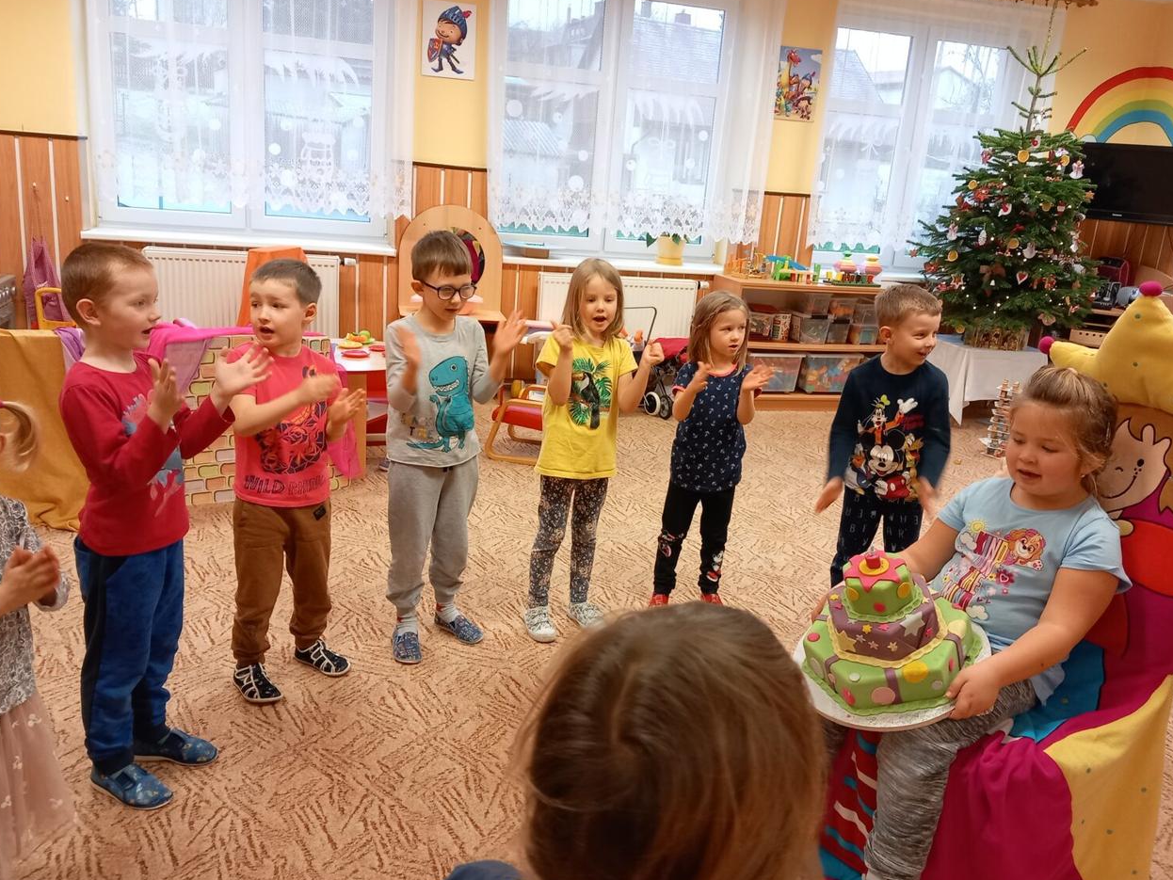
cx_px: 601
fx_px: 983
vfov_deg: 48.2
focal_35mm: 29
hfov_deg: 61.6
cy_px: 443
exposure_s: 1/50
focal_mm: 4
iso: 200
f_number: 1.8
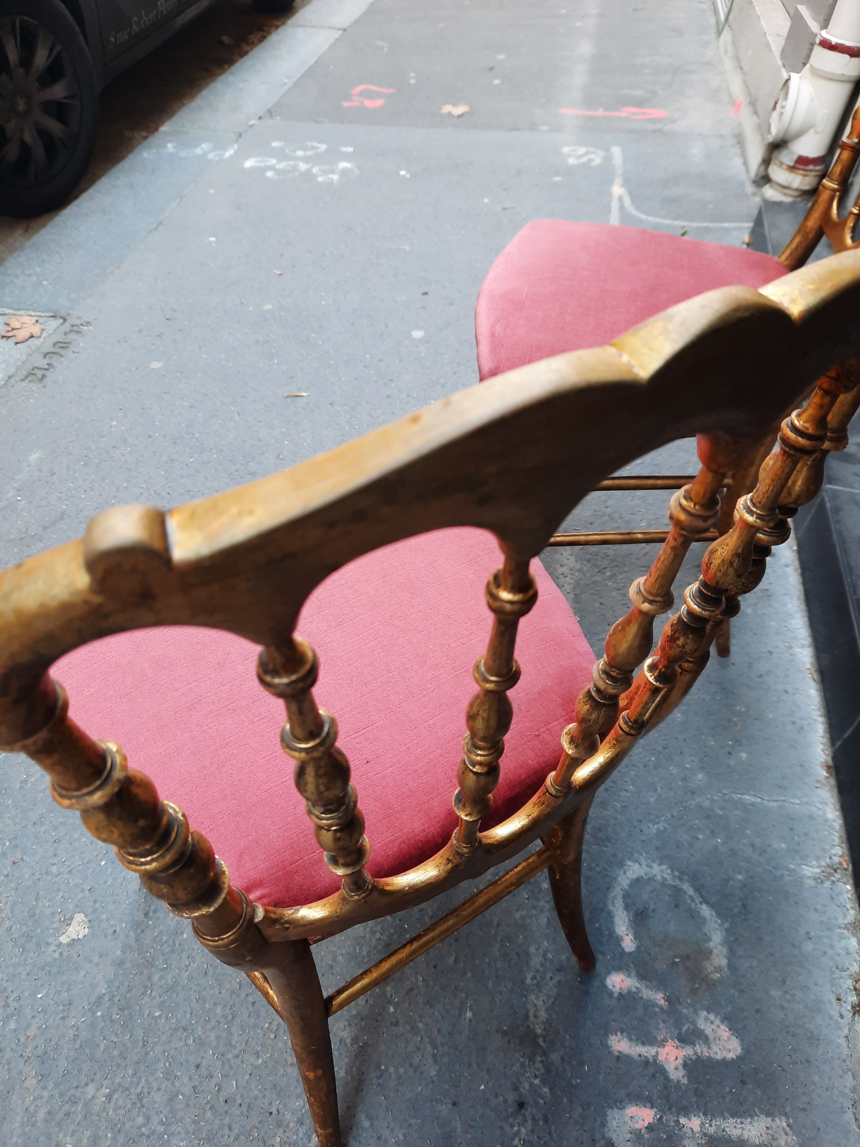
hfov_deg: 54.9
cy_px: 574
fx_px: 828
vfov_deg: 69.4
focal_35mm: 25
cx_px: 430
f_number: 2
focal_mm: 4.6
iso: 125
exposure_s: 1/50
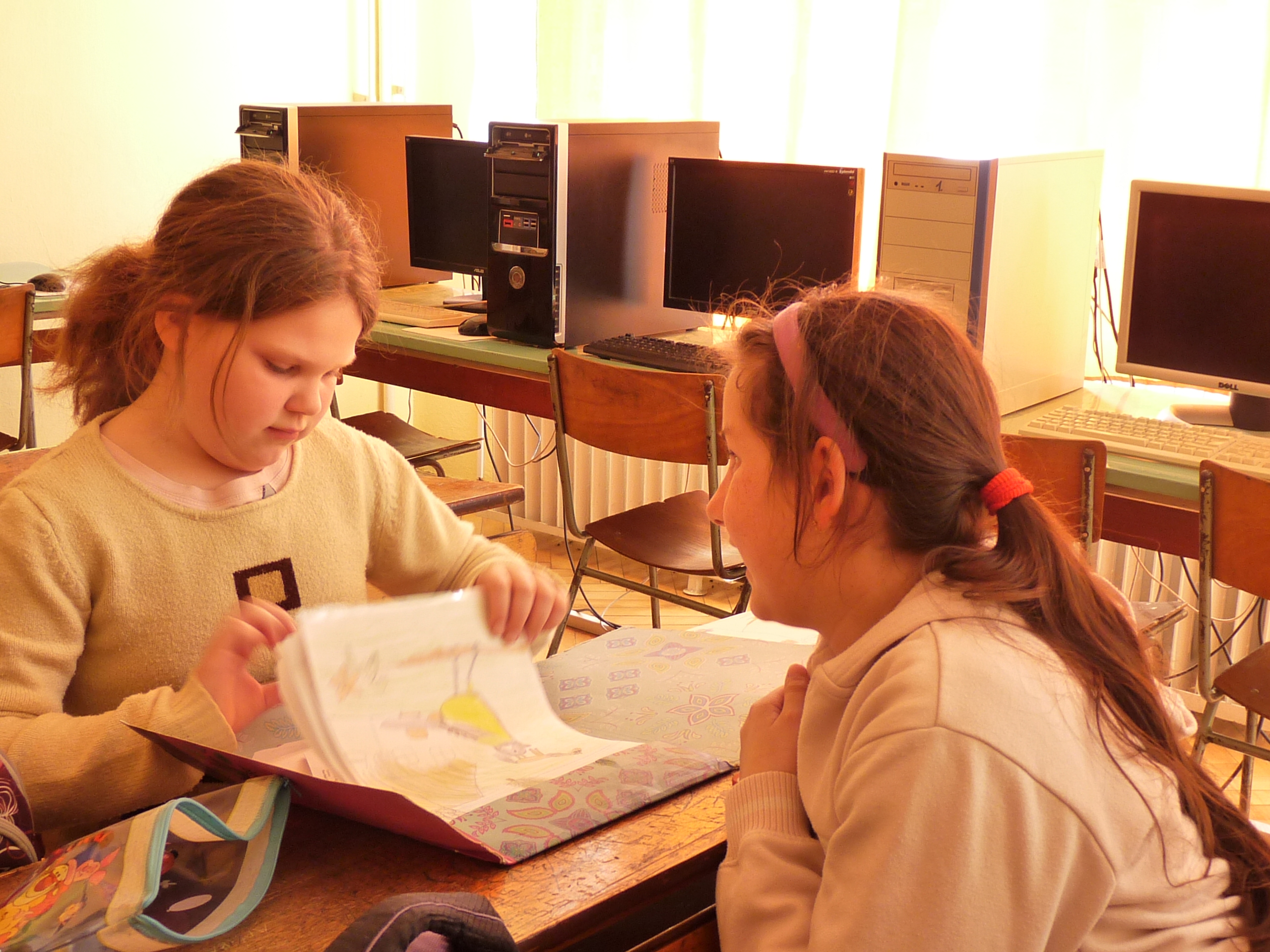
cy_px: 476
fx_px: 1651
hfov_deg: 42.1
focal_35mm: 45
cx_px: 635
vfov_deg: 32.2
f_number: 3
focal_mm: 5.6
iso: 200
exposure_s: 1/30
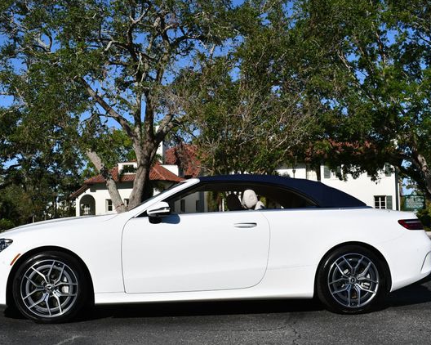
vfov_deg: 36.5
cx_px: 202
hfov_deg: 44.8
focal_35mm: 41
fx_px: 523
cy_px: 172
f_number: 10
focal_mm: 18
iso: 100
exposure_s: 1/400
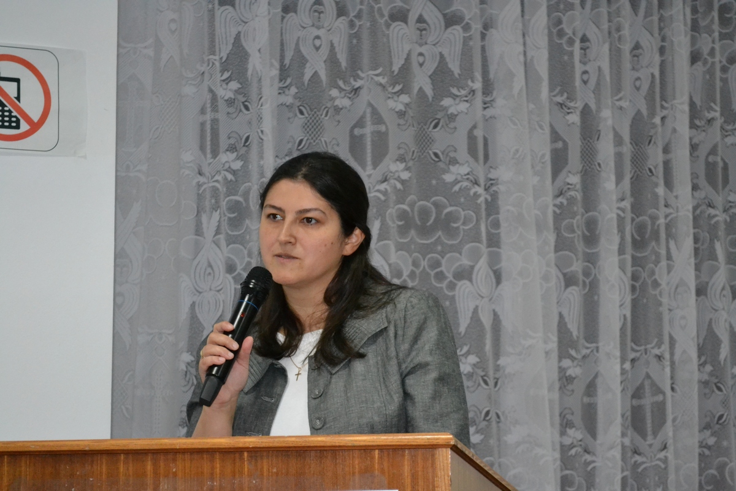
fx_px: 1687
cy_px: 246
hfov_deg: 24.6
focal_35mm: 82
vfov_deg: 16.6
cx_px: 368
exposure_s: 1/60
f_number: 5.6
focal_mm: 55
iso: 3200
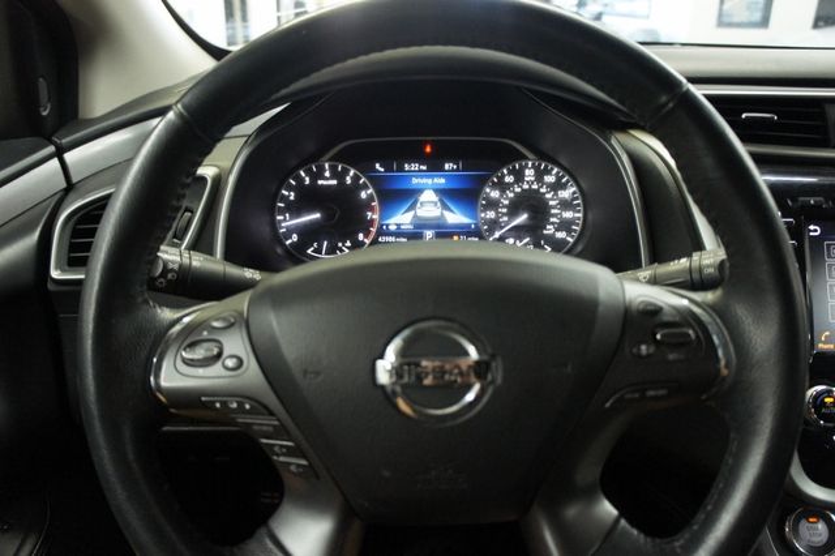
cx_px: 418
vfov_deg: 47.9
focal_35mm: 27
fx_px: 626
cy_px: 278
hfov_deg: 67.4
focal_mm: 18
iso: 1600
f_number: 3.5
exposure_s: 1/40
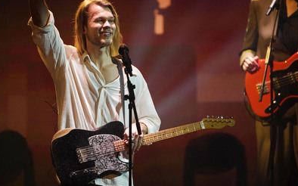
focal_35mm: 638
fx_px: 5180
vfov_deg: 2.1
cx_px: 138
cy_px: 83
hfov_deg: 3.3
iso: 6400
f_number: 6.3
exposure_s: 1/250
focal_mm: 547
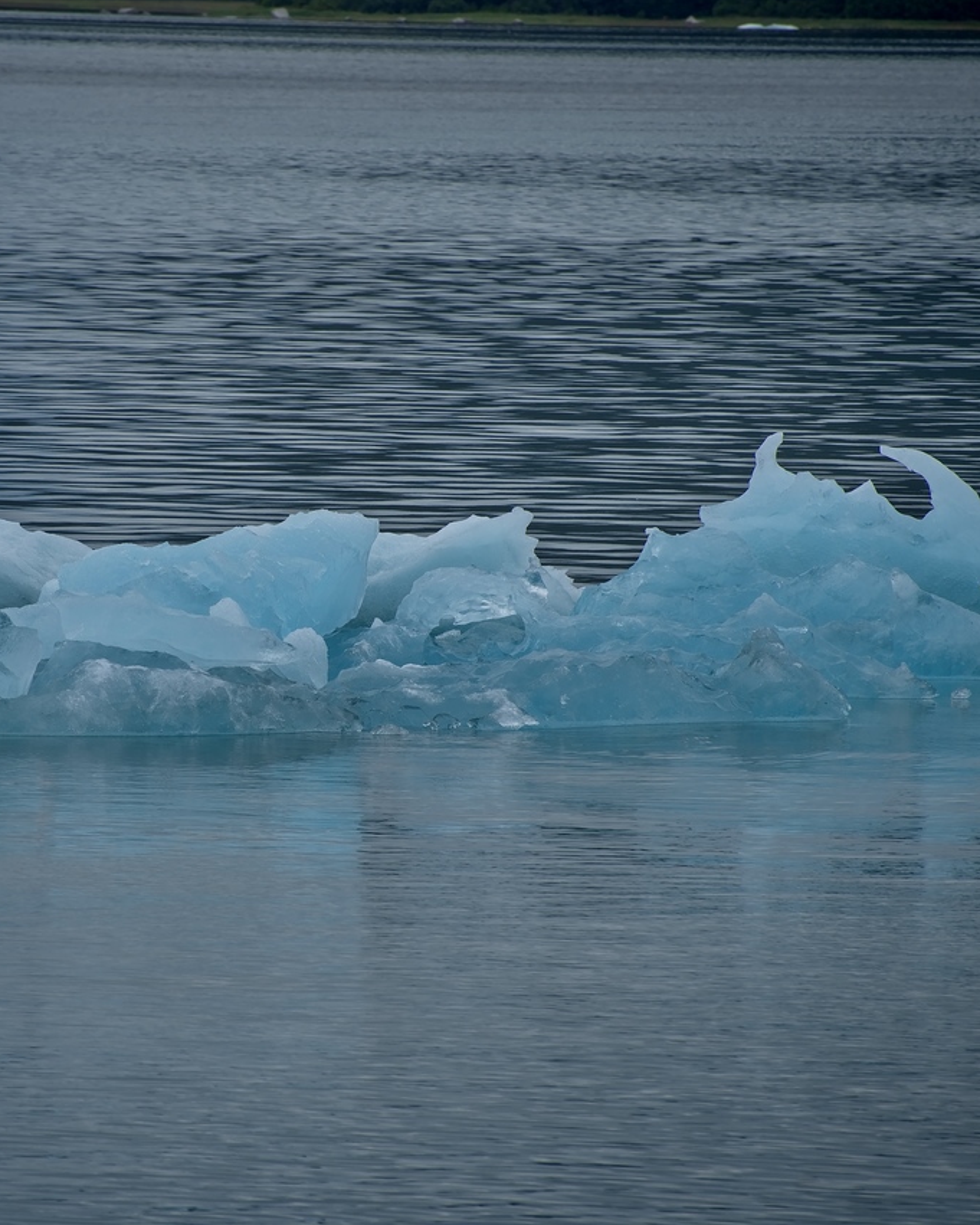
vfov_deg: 5.5
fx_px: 12796
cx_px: 214
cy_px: 612
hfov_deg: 4.4
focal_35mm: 353
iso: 100
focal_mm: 250
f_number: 8
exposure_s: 1/500
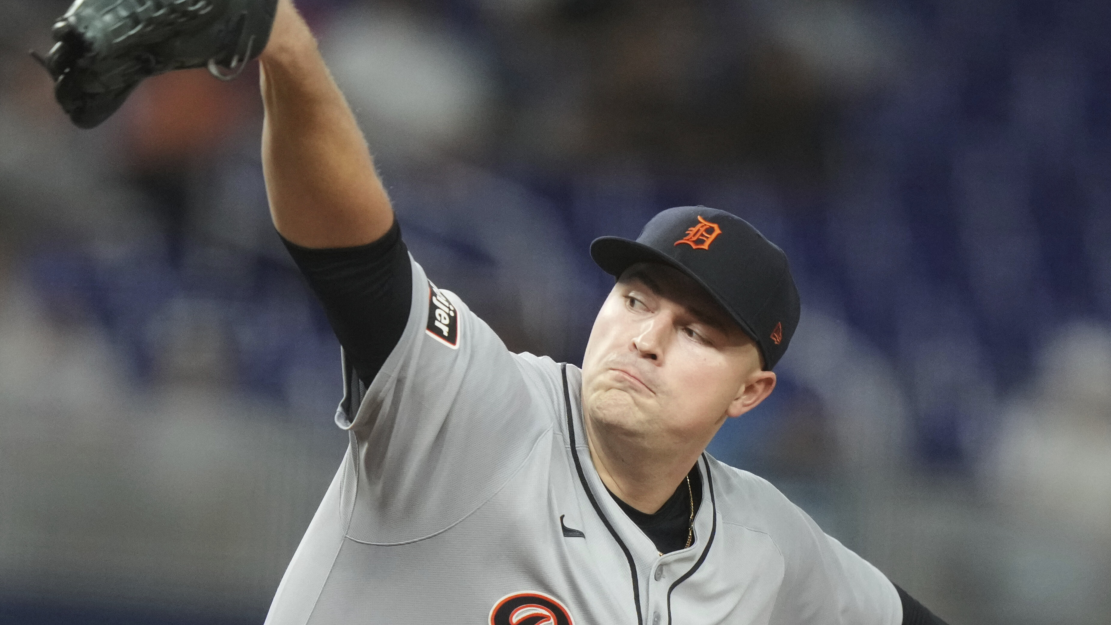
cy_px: 755
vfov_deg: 1.2
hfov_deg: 2.2
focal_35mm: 980
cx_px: 642
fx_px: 28871
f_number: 3.2
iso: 4000
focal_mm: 400
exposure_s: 1/2000
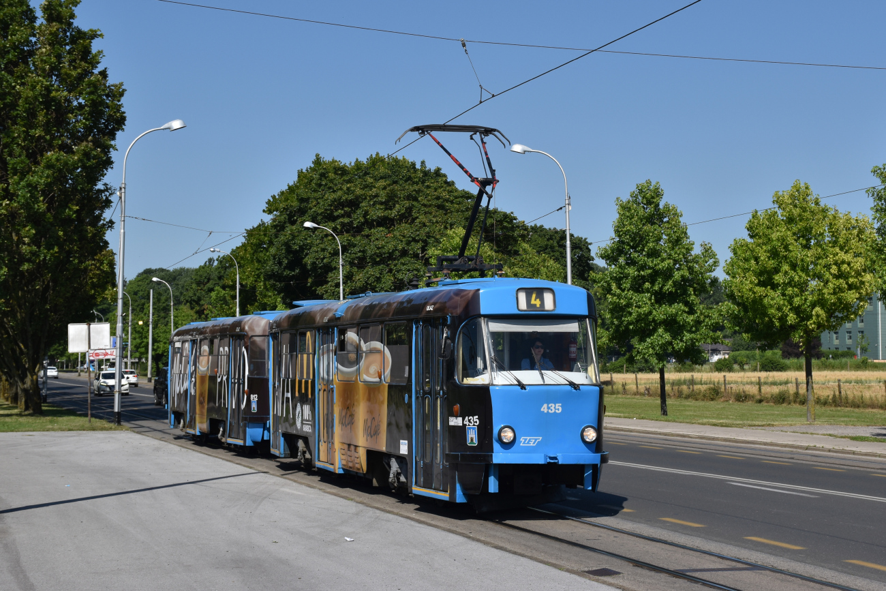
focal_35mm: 60
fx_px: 1477
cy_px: 296
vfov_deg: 22.6
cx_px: 443
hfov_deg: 33.4
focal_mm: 40
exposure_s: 1/500
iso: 100
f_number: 8
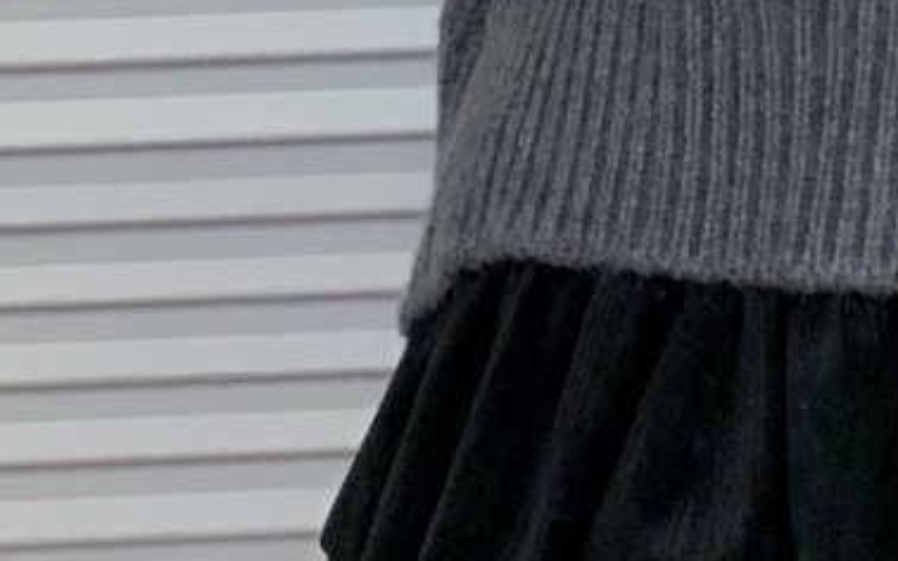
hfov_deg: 11.6
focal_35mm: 175
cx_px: 1169
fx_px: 4282
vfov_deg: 6.9
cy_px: -1017
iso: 100
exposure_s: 1/107
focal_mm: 4.25
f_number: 1.8
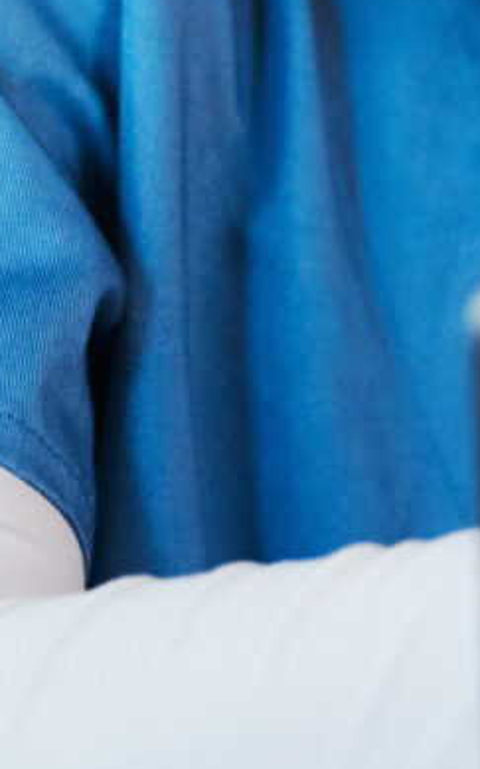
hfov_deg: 5.4
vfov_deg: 8.9
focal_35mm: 235
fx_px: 4920
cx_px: 1185
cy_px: 193
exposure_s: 1/400
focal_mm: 35
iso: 800
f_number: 2
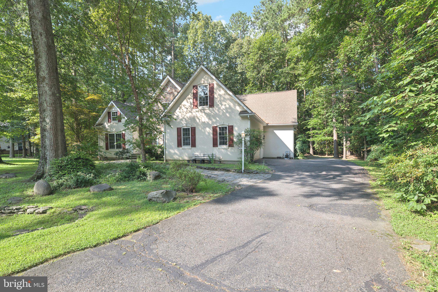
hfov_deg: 93.3
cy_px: 146
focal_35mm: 17
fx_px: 207
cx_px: 219
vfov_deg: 70.4
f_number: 8
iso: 100
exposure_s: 1/80
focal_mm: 17
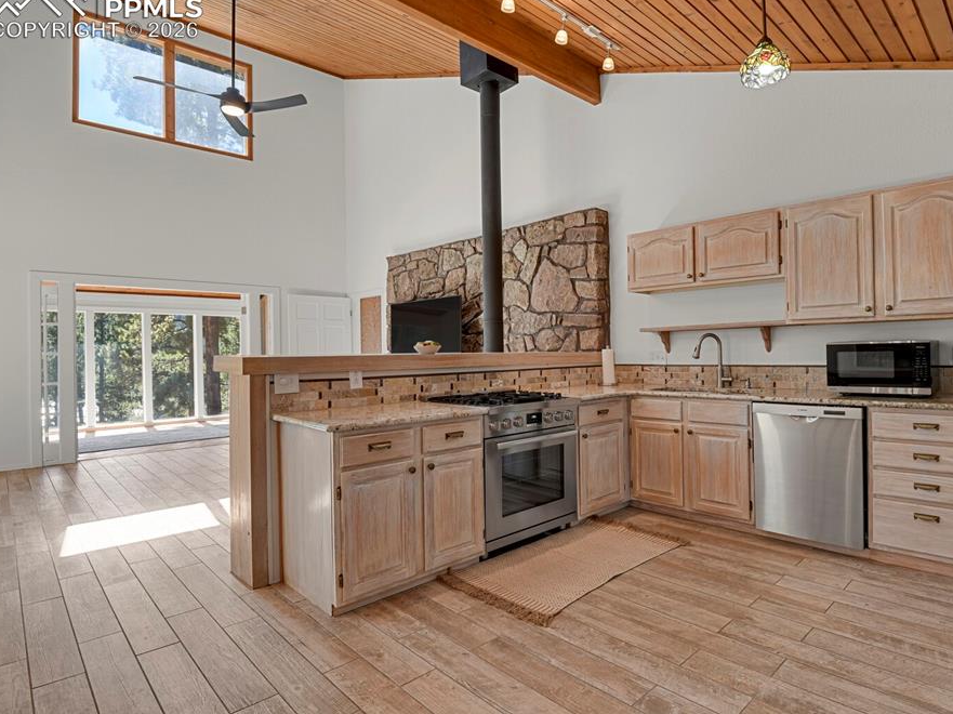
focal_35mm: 19
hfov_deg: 84.2
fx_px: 523
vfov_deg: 68.6
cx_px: 540
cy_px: 347
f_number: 8
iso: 250
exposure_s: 1.3
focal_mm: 17
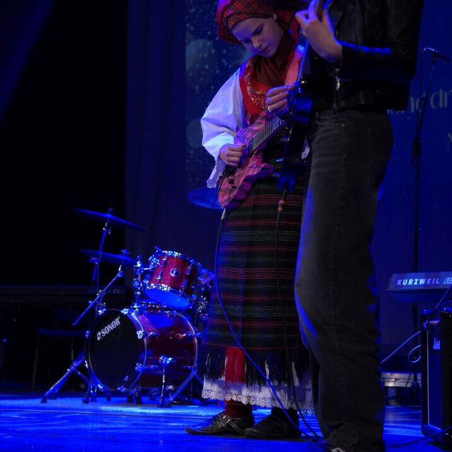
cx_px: 223
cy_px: 242
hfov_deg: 17.6
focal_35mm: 99
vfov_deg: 17.6
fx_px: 1463
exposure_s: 1/160
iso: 1600
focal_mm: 50
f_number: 3.5
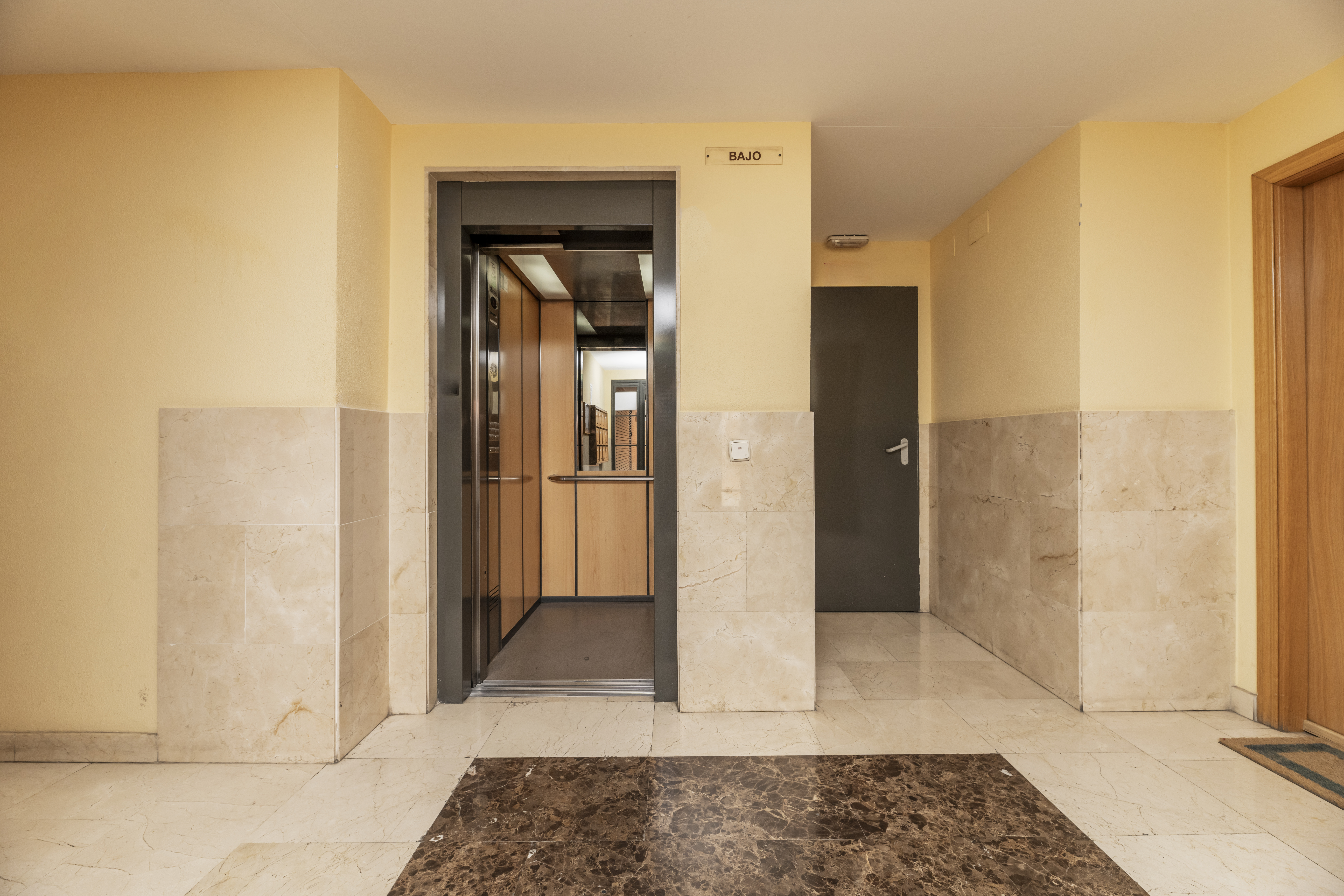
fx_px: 523
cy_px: 448
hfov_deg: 104.3
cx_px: 672
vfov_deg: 81.2
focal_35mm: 14
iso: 400
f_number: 9
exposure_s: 1/160
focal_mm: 14
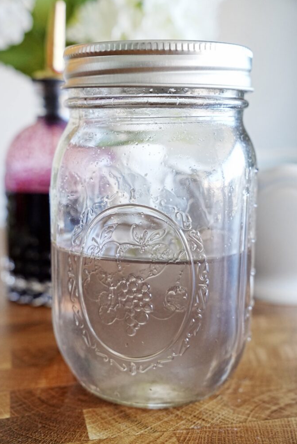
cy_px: 217
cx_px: 148
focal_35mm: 45
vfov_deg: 43.6
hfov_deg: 29.9
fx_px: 556
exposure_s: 1/80
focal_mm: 29.3
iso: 1000
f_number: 4.5
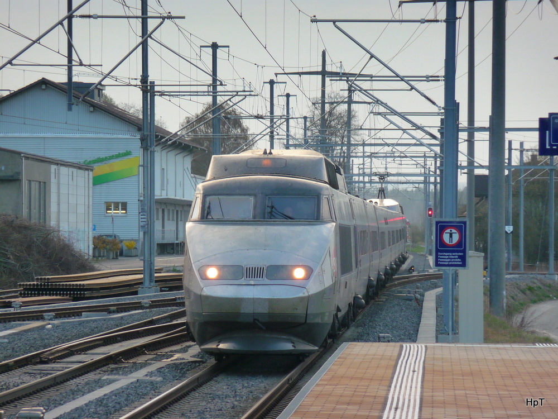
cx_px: 279
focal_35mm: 280
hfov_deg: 7.1
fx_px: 4514
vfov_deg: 5.3
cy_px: 210
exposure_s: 1/125
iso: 200
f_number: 4.9
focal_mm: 47
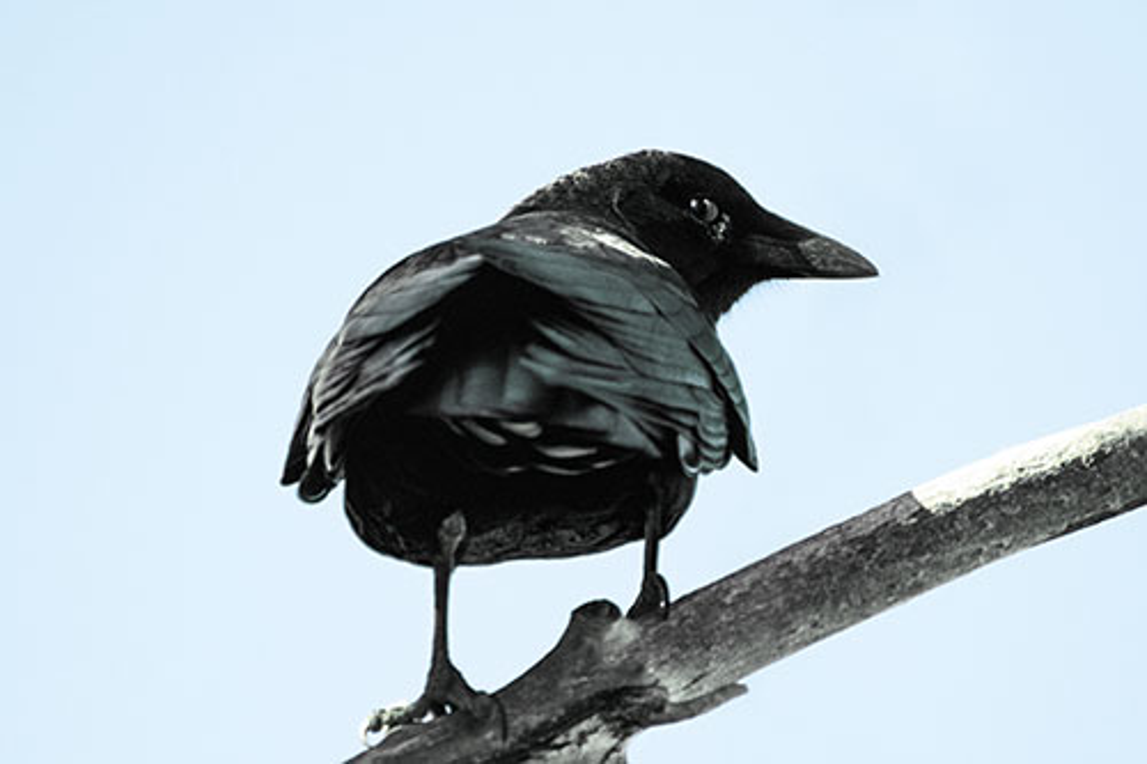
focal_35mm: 1050
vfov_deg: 1.3
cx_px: 574
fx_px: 33441
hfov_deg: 2.0
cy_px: 382
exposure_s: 1/1250
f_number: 12
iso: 3200
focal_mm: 1050
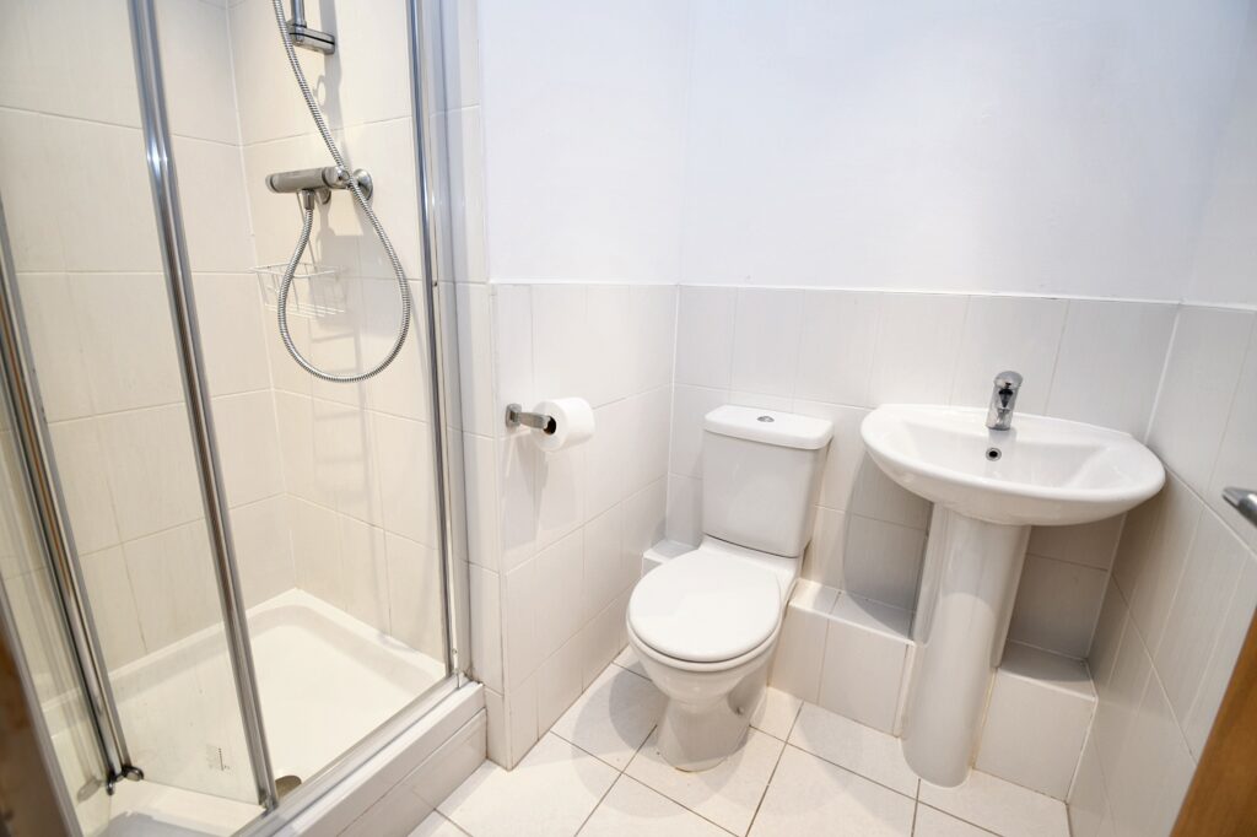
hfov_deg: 100.4
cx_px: 628
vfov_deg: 77.3
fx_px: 524
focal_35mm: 15
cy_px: 418
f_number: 4.5
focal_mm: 10
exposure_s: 1/10
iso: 100
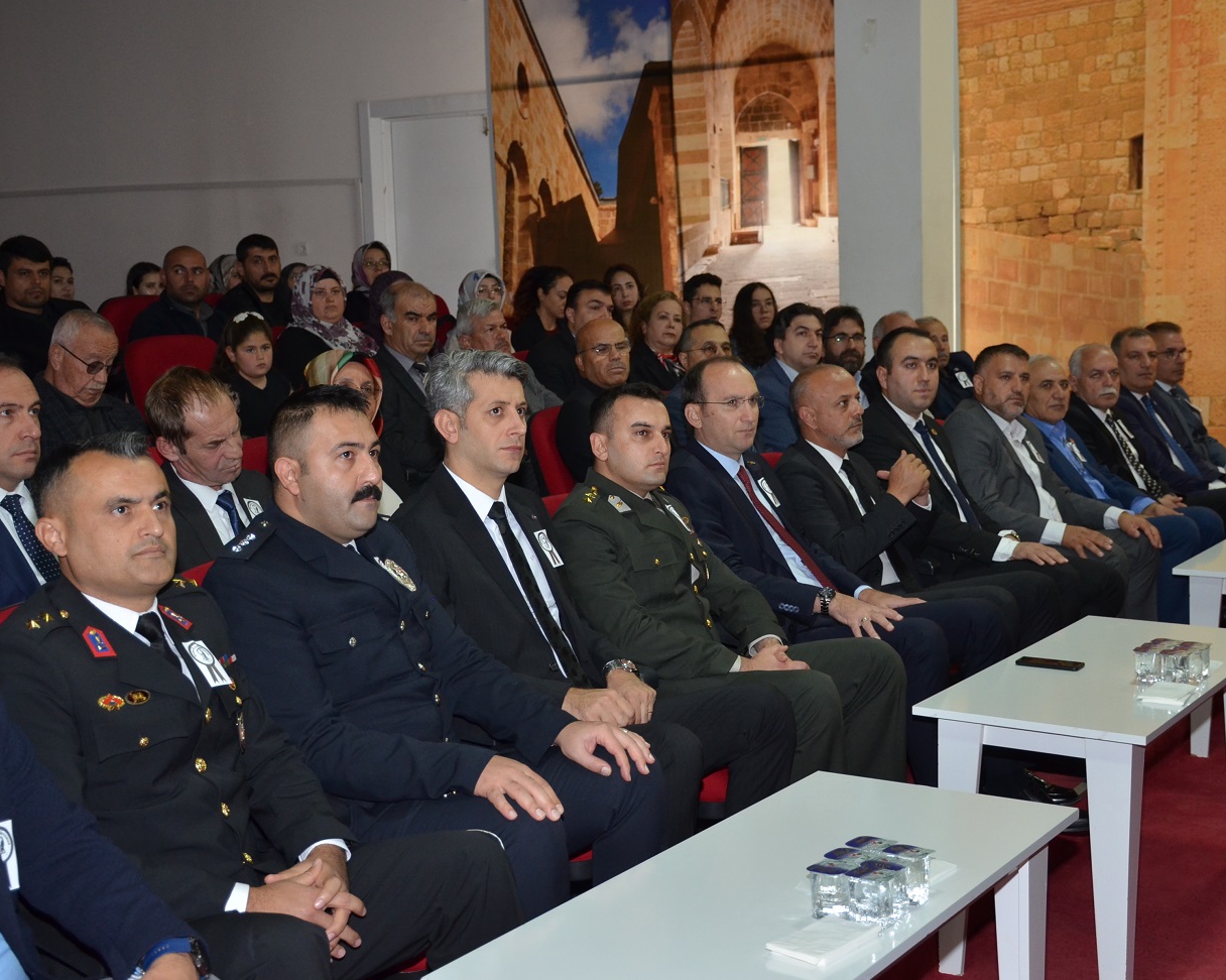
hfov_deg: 36.0
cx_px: 657
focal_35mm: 52
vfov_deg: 29.1
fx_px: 1886
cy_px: 488
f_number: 4
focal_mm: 30
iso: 800
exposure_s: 1/60
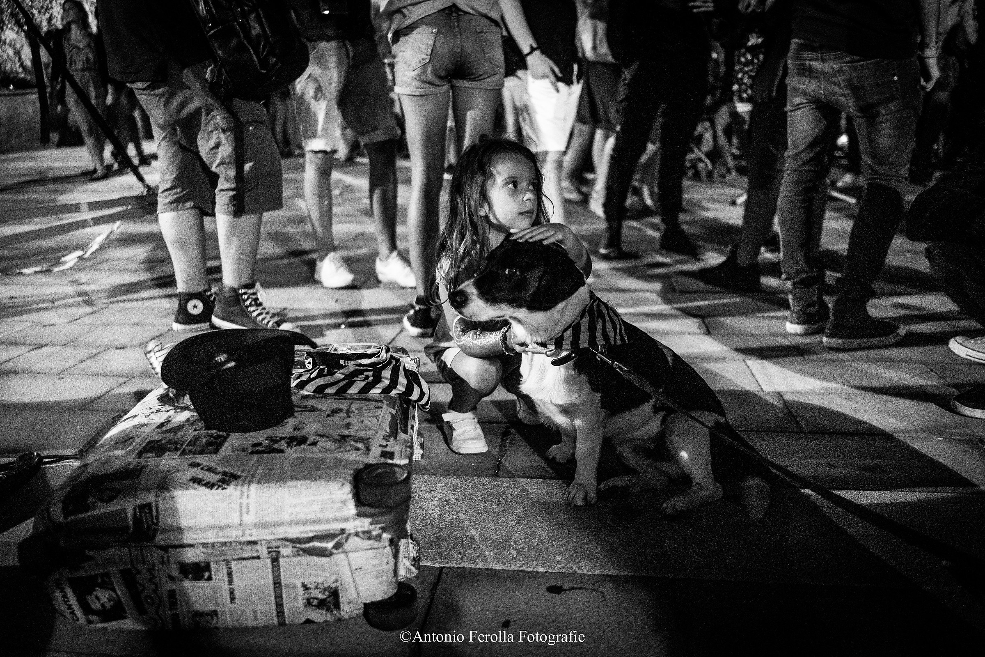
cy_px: 328
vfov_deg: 46.4
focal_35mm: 28
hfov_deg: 65.5
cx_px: 492
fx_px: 766
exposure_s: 1/80
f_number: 2
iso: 5000
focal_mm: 28
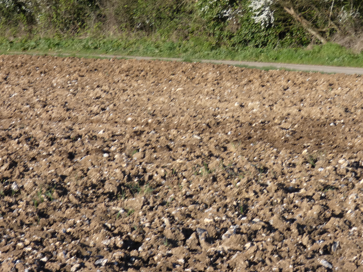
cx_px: 227
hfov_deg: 14.1
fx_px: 1468
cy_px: 63
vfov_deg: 10.6
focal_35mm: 140
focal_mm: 16
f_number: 4.7
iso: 80
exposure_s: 1/250
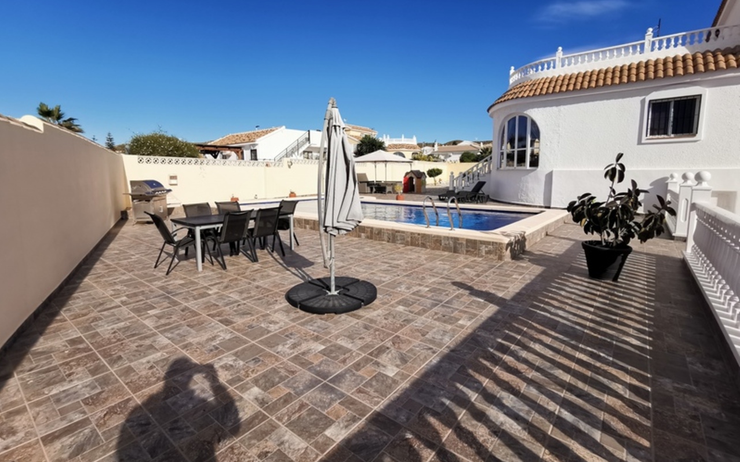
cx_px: 370
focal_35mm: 17
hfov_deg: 94.4
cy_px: 209
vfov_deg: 67.8
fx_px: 343
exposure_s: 1/1497
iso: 50
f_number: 2.2
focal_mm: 2.35
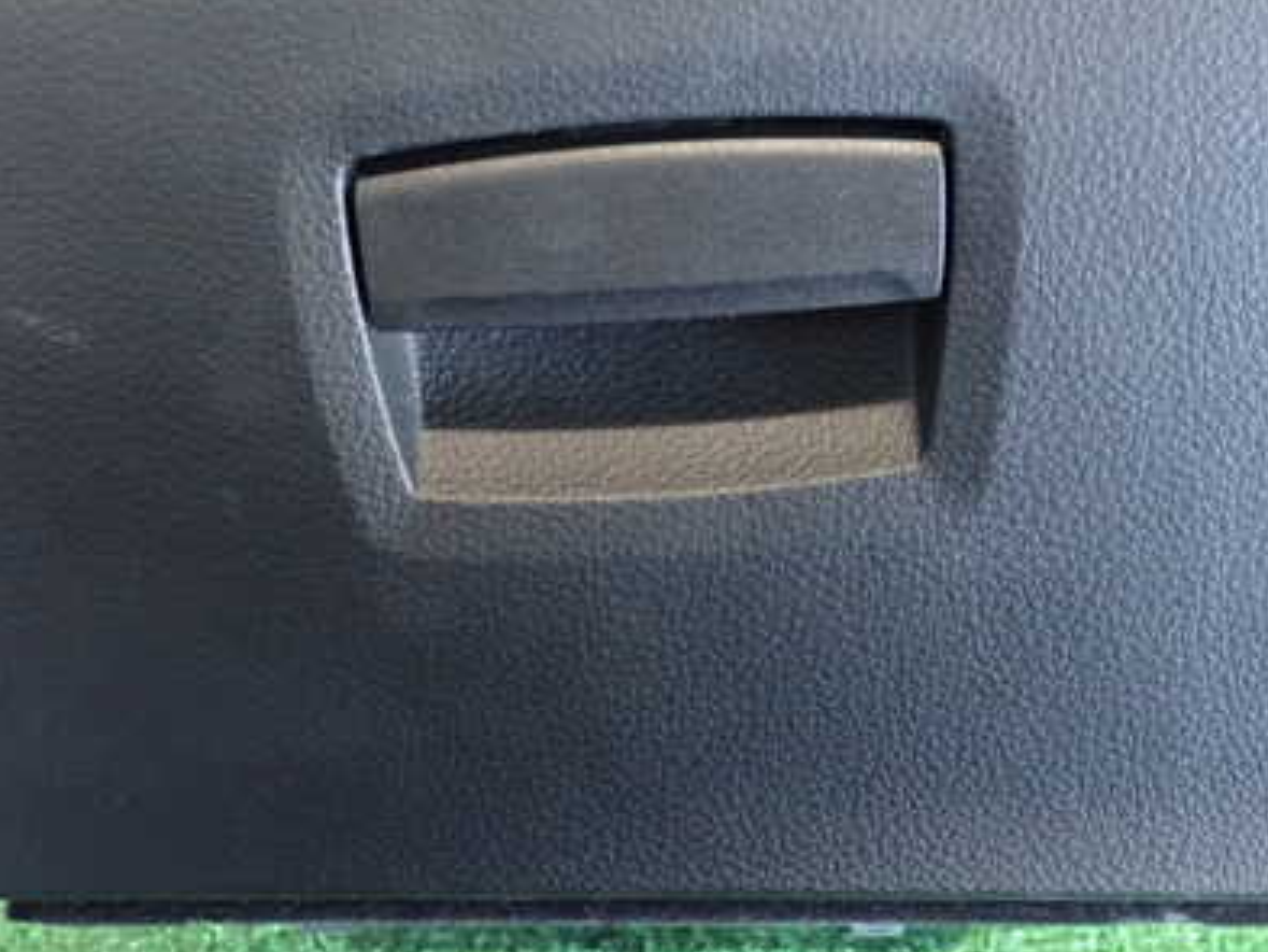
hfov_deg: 33.2
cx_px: 649
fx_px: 2125
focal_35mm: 58
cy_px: 378
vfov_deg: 25.2
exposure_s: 1/30
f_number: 2.7
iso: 800
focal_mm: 6.83
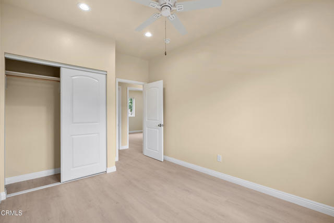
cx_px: 167
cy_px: 112
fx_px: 149
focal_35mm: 16
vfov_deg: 73.9
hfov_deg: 96.7
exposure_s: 1/4
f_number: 8
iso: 250
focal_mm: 16
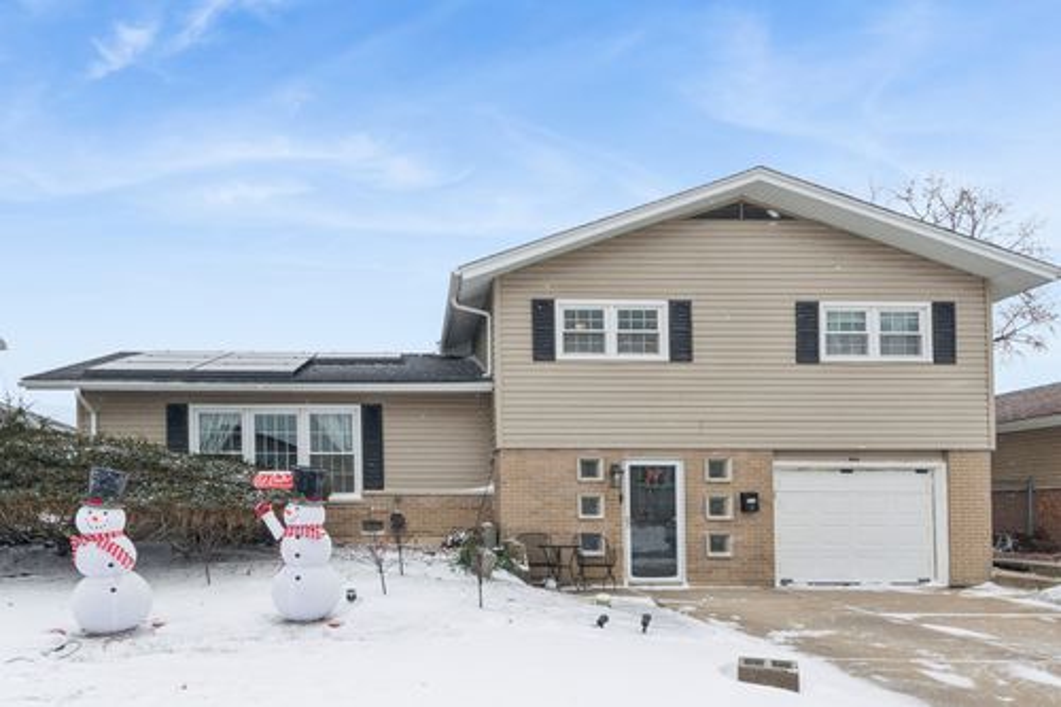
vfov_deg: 64.5
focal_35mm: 19
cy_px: 354
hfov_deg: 86.9
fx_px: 560
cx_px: 530
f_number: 8
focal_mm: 13
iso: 250
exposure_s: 1/250
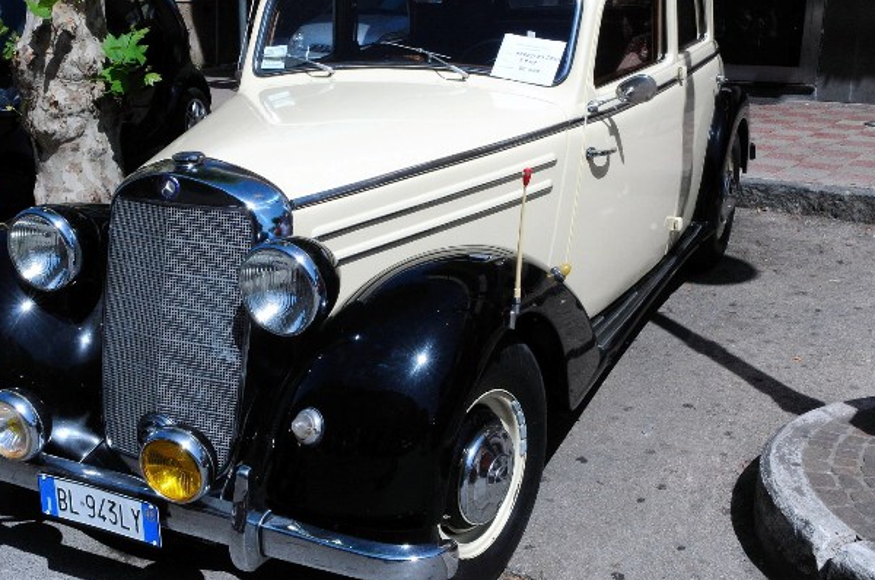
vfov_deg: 30.4
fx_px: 1068
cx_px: 359
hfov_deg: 44.4
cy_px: 264
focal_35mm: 44
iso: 400
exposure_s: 1/160
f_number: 22
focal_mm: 22
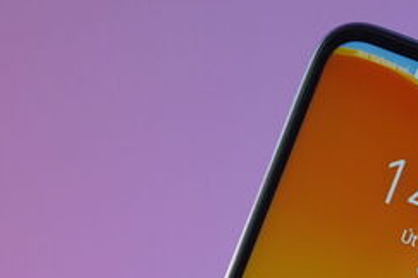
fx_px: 1823
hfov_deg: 13.0
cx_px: 379
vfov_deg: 8.5
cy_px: 455
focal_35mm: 157
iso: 640
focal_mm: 46
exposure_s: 1/125
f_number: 6.3
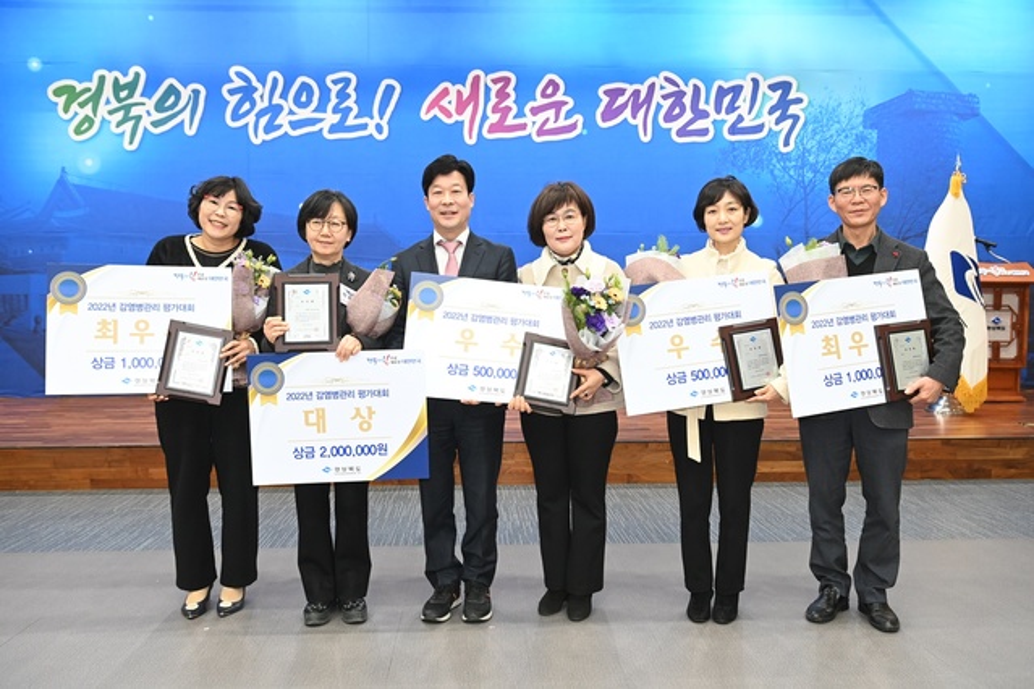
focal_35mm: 32
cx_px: 517
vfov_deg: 41.1
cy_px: 344
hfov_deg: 58.7
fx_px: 919
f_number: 4.5
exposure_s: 1/100
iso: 2500
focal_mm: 32
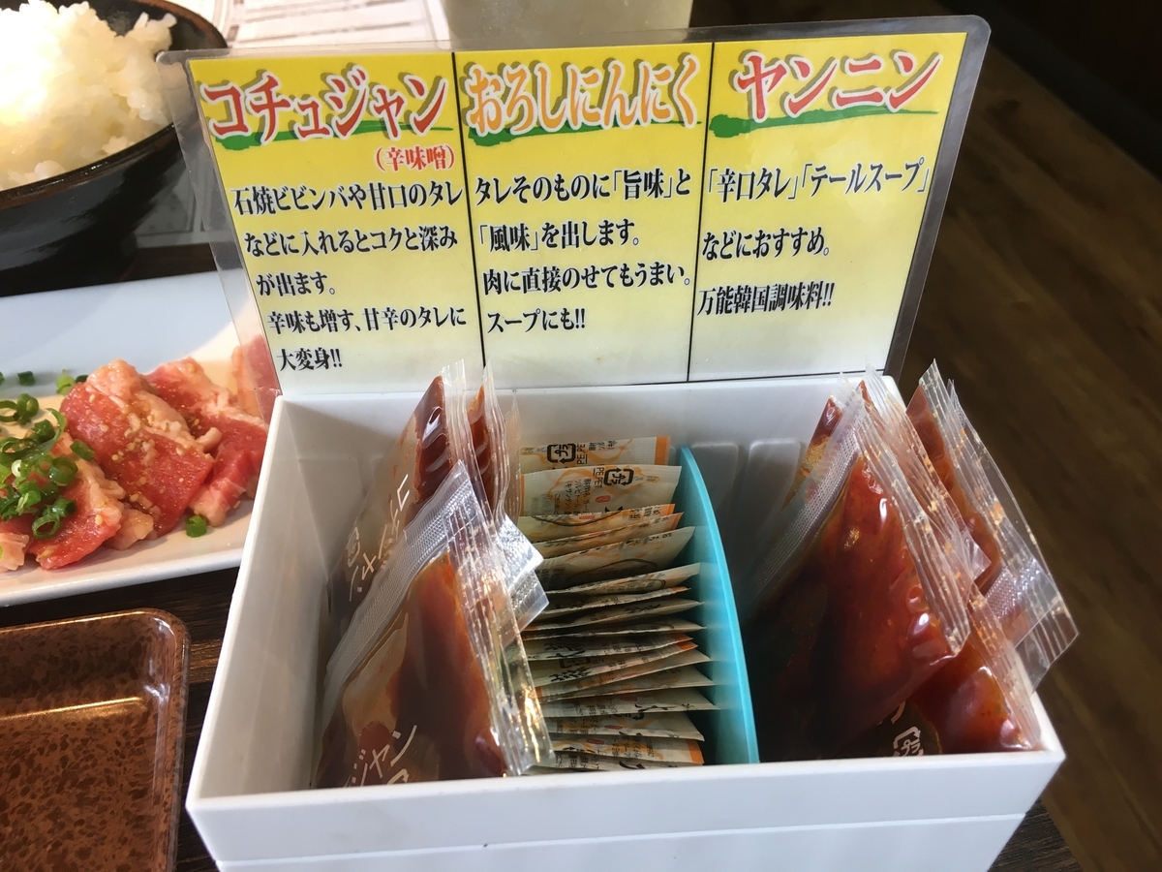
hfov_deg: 61.7
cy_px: 436
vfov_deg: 48.2
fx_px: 973
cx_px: 581
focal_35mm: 29
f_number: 2.2
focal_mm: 4.15
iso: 50
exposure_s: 1/30
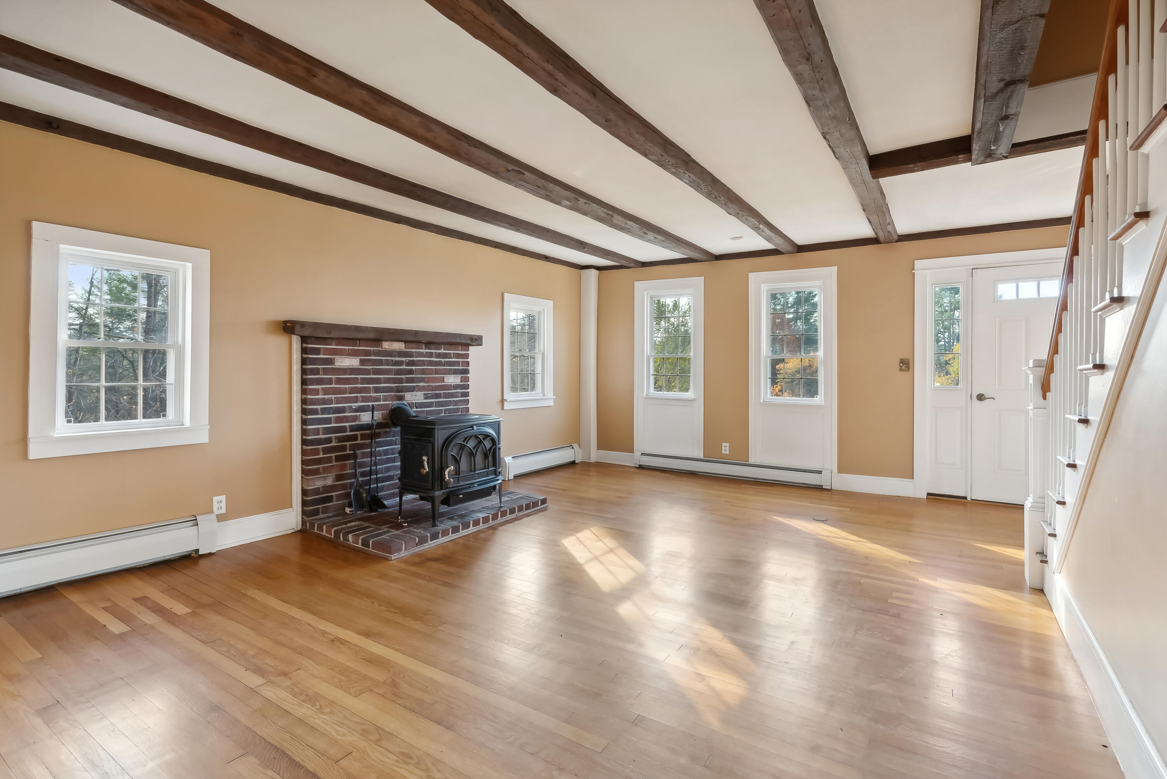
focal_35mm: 16
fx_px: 519
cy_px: 390
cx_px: 584
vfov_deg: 73.8
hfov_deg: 96.7
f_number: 7.1
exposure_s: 1/13
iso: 320
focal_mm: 16
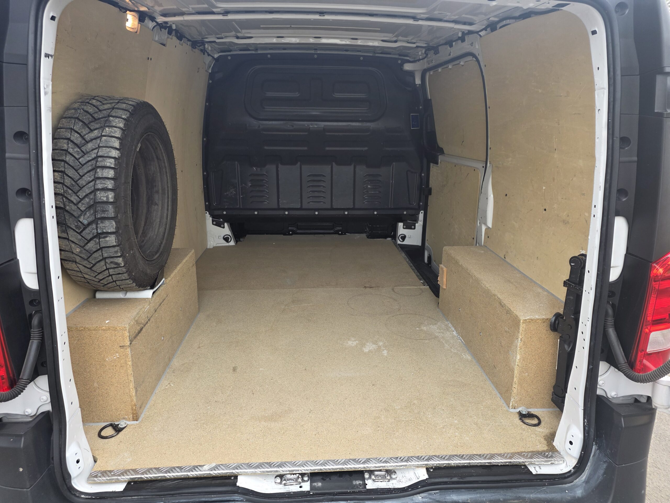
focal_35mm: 23
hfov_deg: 73.9
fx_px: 445
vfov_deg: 58.9
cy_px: 252
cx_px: 335
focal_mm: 6.25
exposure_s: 1/180
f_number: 1.7
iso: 80
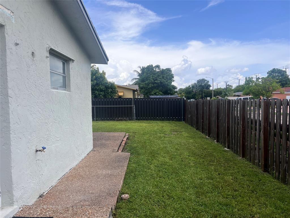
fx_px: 218
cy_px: 109
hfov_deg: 67.3
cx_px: 145
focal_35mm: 26
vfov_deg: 53.1
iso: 50
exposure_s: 1/4115
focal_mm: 5.7
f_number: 1.5
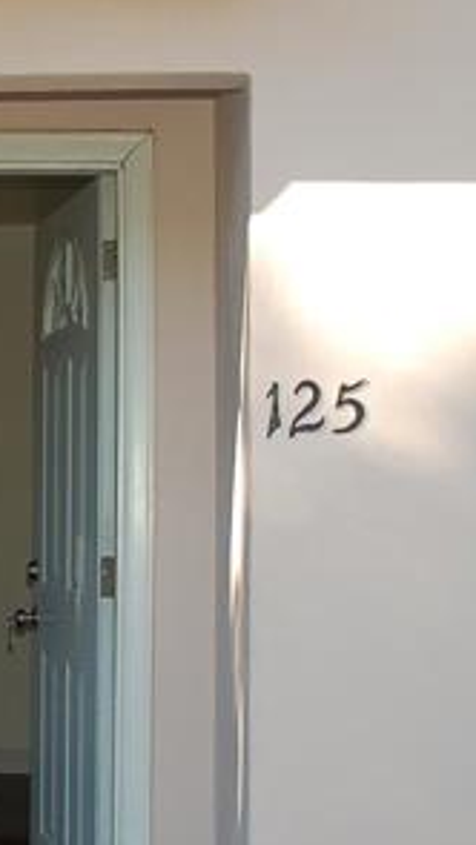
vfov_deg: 28.2
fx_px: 1682
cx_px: -66
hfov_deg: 15.6
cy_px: 367
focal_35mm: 75
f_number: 5.6
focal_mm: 22
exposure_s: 1/500
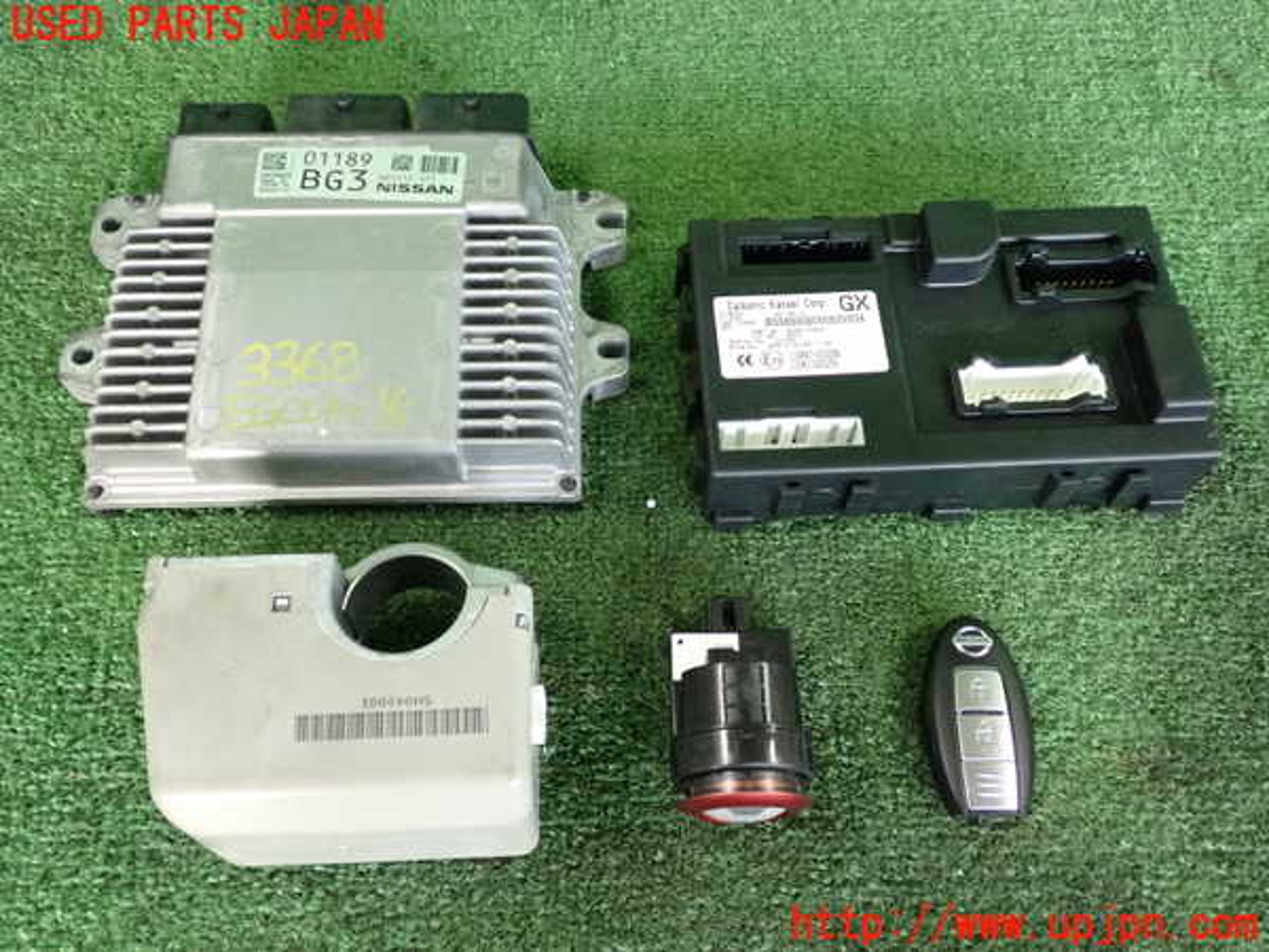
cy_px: 476
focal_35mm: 32
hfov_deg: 56.8
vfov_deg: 44.2
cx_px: 634
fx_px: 1173
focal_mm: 5.79
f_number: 2.4
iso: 1250
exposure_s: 1/125
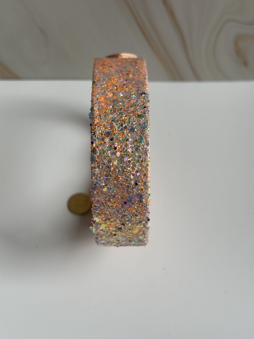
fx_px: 470
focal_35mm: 48
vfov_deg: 39.7
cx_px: 127
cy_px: 170
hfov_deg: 30.3
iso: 80
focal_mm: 6.86
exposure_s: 1/414
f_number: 1.78
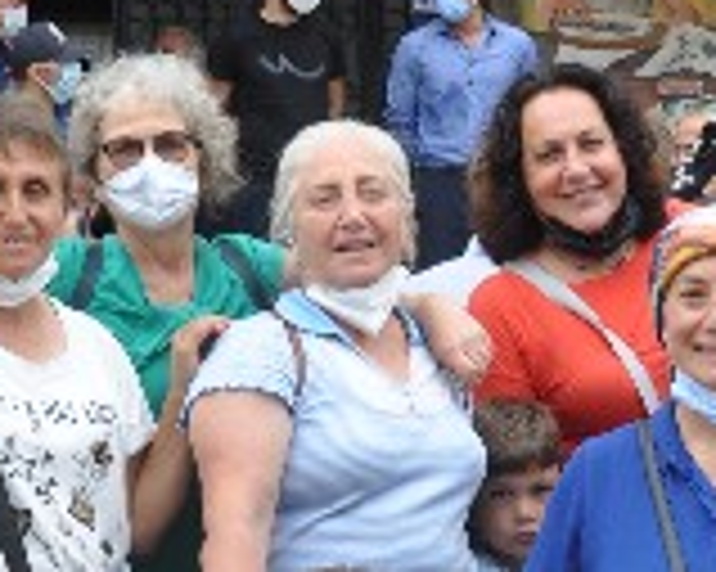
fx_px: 3134
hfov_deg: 12.8
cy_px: 790
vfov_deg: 10.2
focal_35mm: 148
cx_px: 793
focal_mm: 25
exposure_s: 1/160
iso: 200
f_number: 6.3
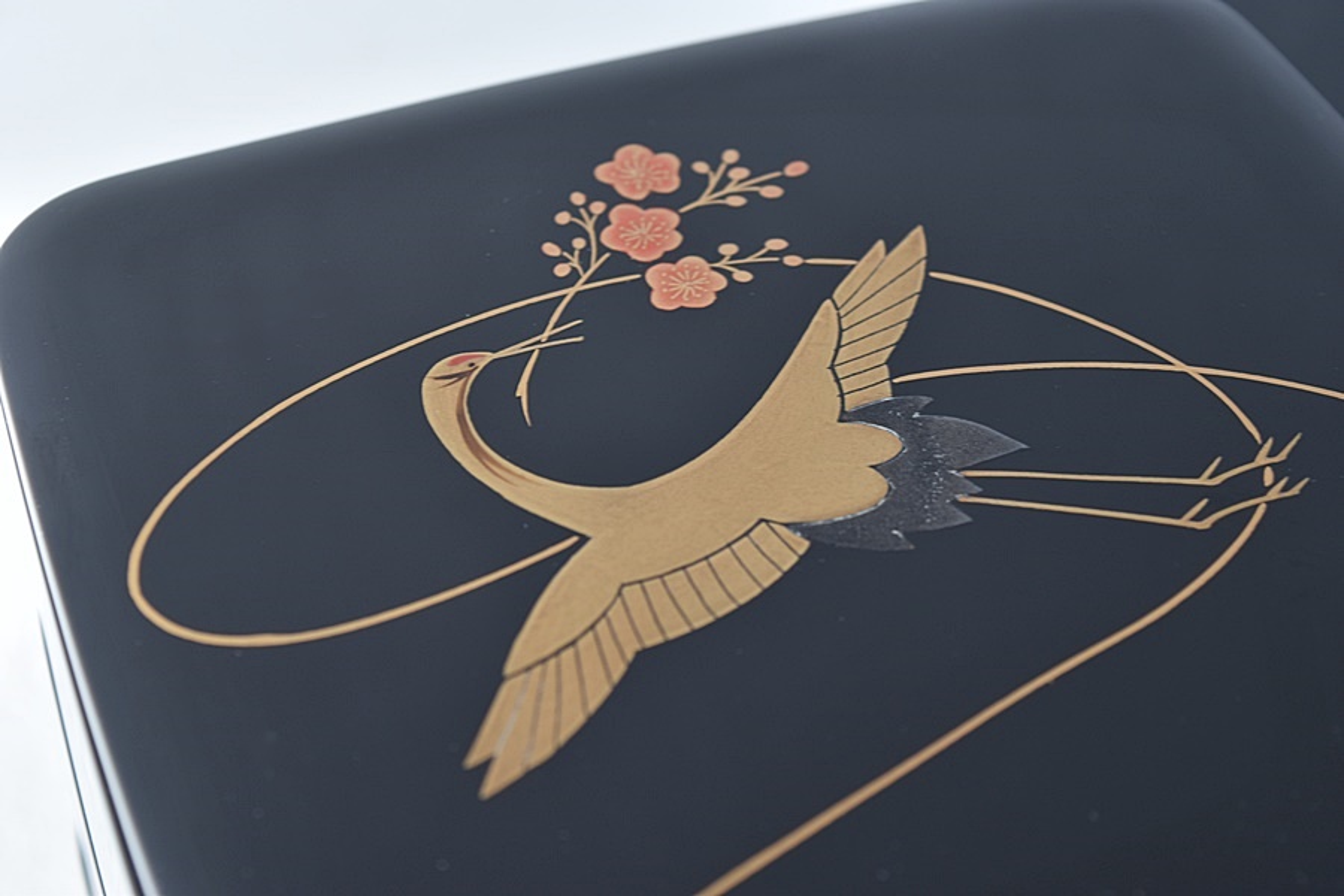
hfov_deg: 26.0
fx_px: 2912
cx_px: 672
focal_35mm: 78
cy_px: 448
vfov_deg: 17.5
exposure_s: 1/1.3
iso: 200
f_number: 5.6
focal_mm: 52
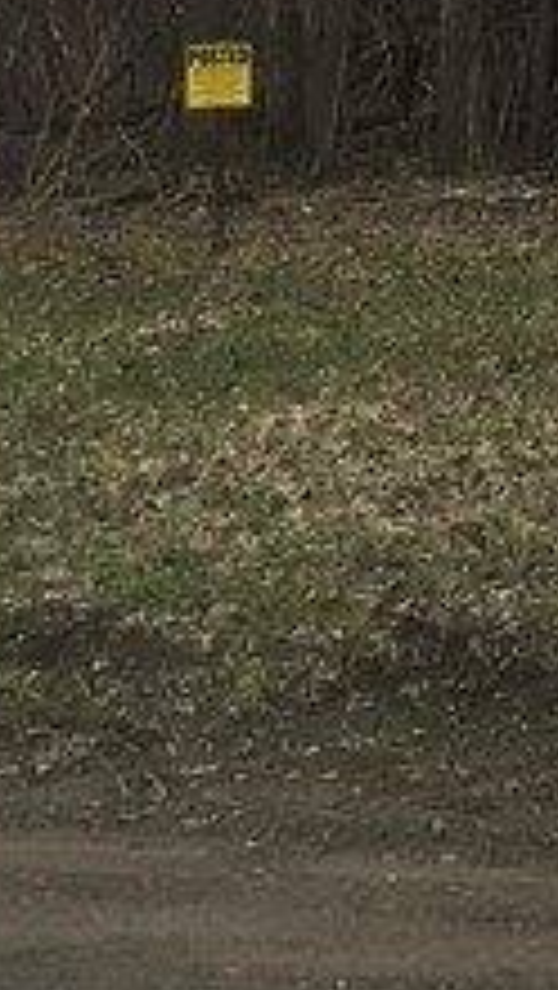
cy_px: -360
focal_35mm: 147
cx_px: 1300
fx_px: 3861
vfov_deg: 13.9
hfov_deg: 7.7
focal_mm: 4.15
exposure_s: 1/1261
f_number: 2.2
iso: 25
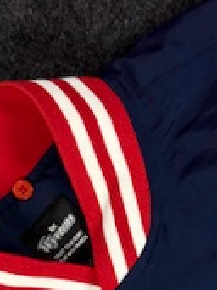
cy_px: 283
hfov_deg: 16.3
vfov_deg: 21.1
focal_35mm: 90
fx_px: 753
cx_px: 180
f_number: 1.78
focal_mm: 6.76
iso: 125
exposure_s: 1/100
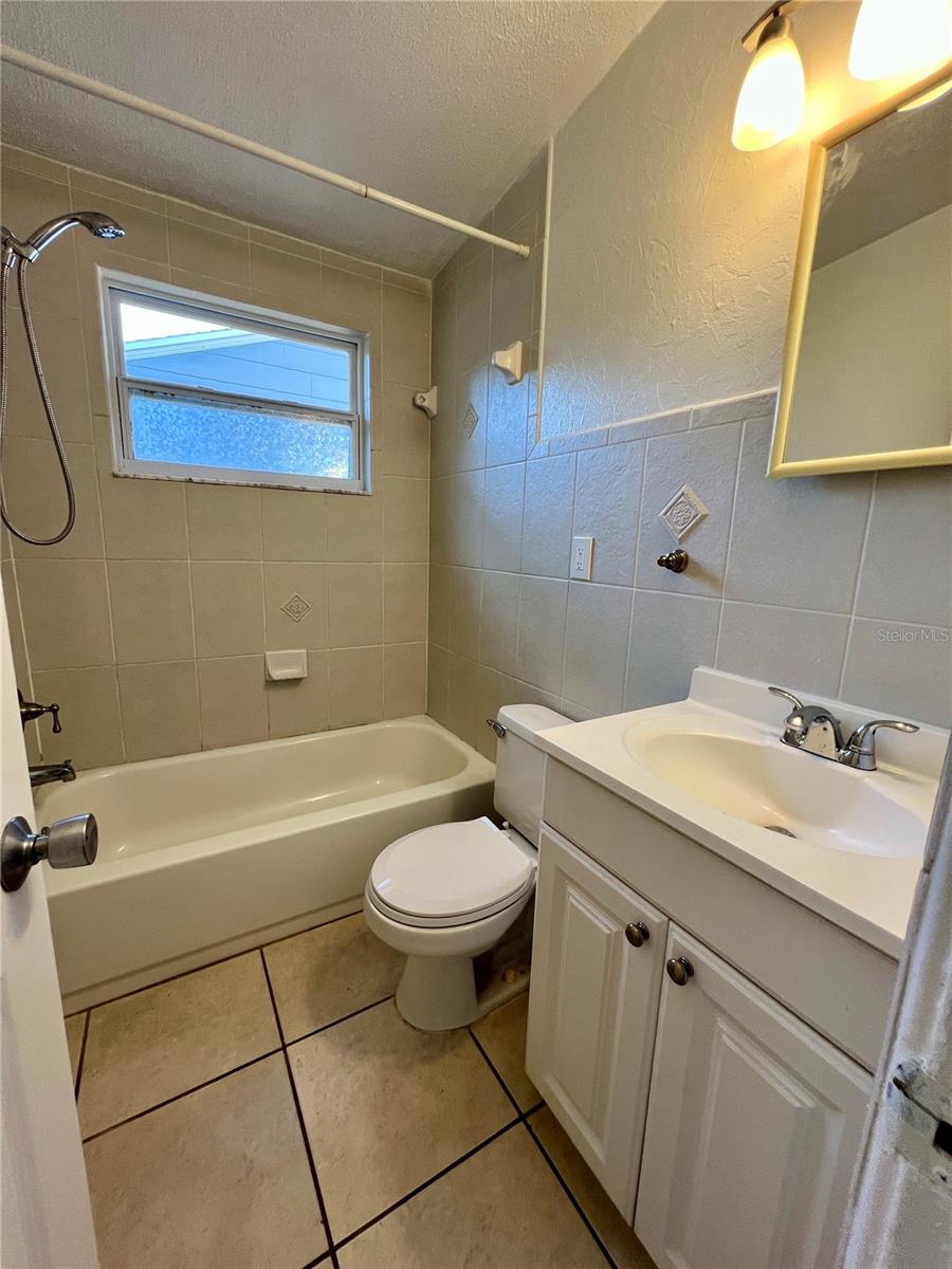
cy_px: 634
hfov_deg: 89.9
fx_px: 477
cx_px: 476
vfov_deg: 106.2
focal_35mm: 13
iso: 80
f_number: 1.8
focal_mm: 1.57
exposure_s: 1/120
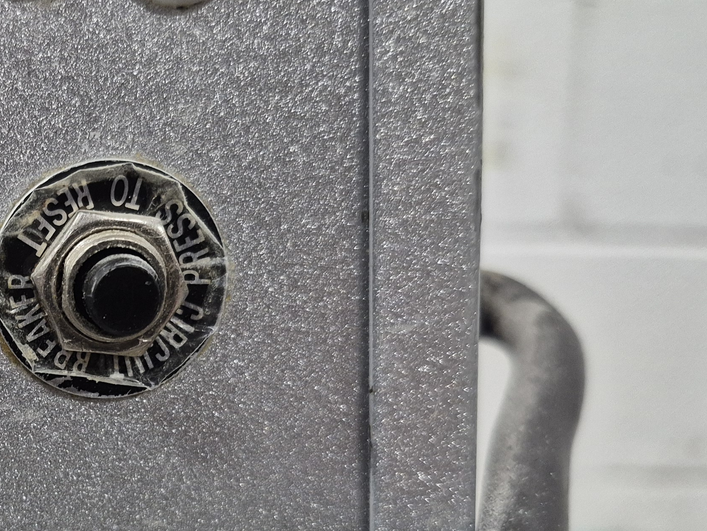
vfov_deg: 26.2
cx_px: -9
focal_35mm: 55
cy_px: 396
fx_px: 1123
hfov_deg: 32.0
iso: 400
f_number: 1.8
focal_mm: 5.4
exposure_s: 1/120
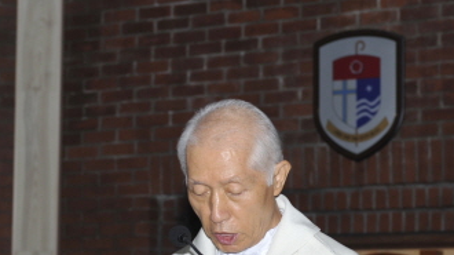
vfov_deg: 7.5
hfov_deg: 13.5
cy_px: 217
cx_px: 227
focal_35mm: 160
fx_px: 1925
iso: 200
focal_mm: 70
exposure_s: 1/60
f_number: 5.6
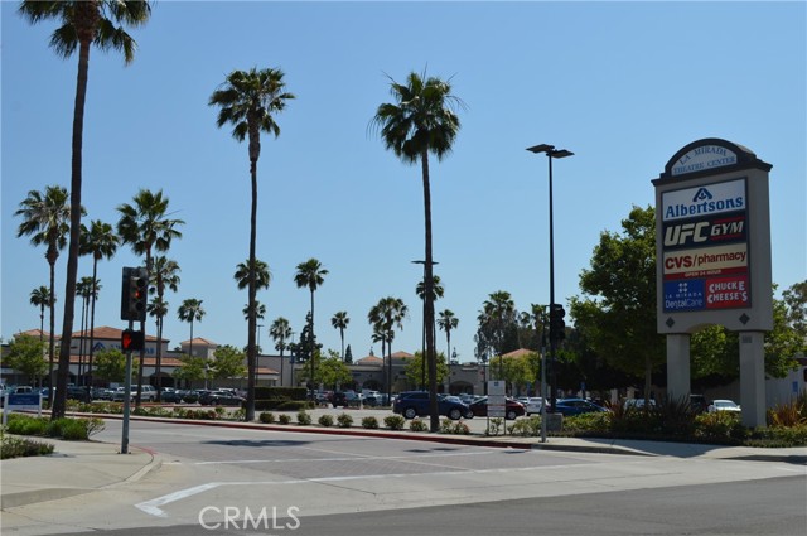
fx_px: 873
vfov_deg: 34.1
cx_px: 404
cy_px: 268
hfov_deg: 49.6
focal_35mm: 39
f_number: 9
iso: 100
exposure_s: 1/320
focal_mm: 26
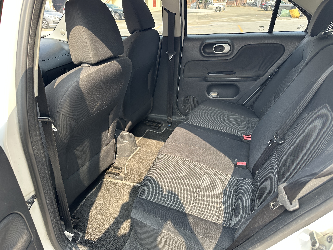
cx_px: 166
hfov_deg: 71.6
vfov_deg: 56.8
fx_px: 231
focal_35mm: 24
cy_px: 125
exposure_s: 1/289
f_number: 1.78
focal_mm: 6.86
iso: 80
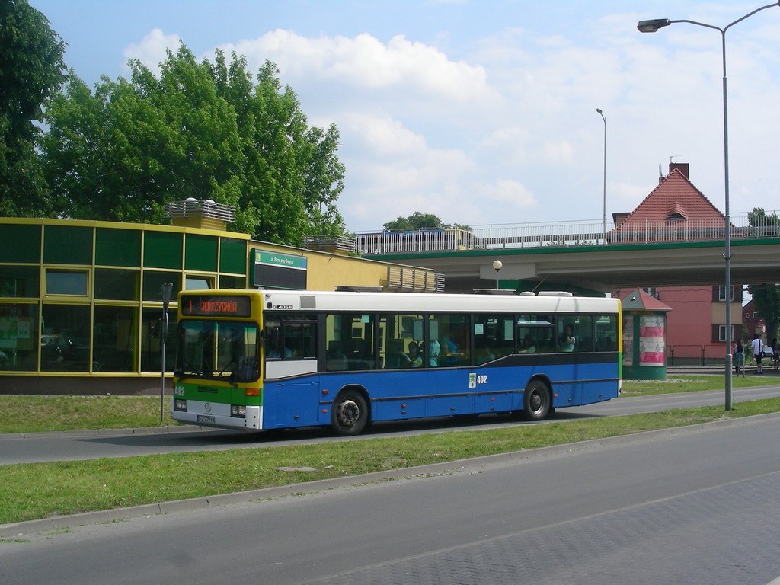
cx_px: 390
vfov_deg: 25.2
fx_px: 1307
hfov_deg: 33.2
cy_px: 292
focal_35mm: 58
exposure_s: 1/473
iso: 50
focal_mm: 9.7
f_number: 5.6
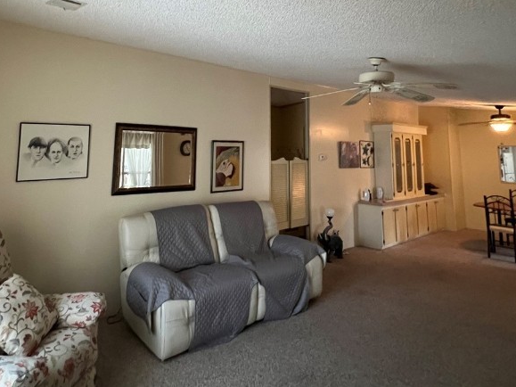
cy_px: 98
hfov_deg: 73.6
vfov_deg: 56.1
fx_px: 343
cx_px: 223
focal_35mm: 23
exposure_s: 1/60
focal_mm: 1.57
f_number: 1.8
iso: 800
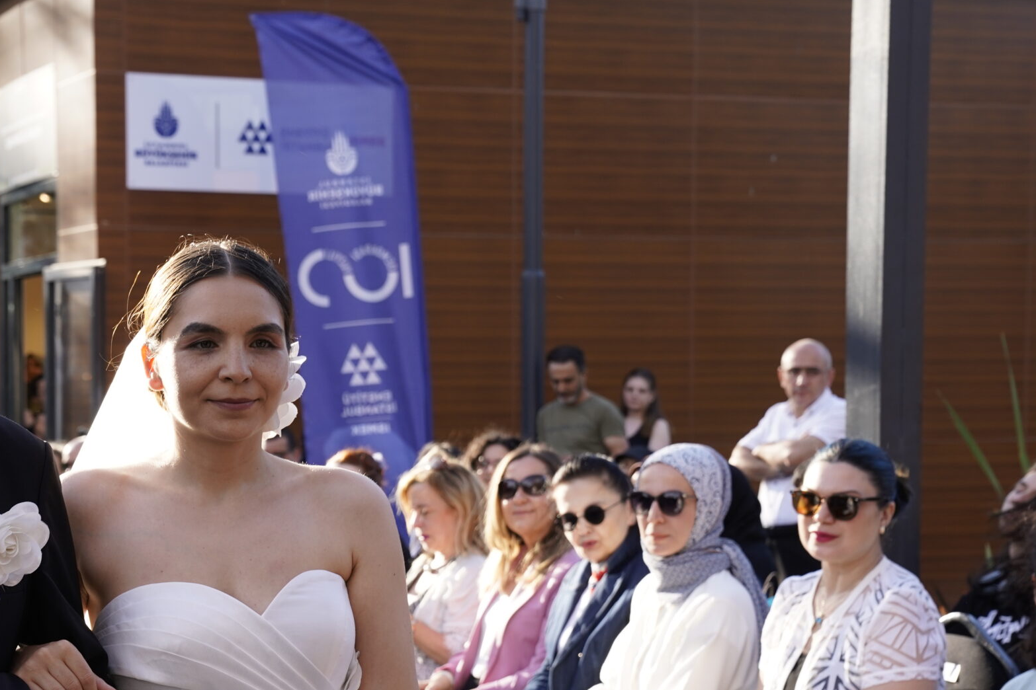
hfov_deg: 23.7
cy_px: 545
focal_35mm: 85
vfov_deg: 16.0
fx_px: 2446
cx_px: 302
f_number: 5.6
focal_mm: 52
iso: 400
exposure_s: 1/250
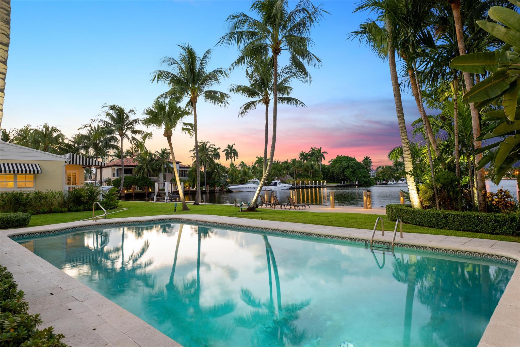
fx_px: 318
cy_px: 174
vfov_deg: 57.2
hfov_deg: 78.6
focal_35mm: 22
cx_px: 260
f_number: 7.1
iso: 400
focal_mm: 22
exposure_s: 1/2
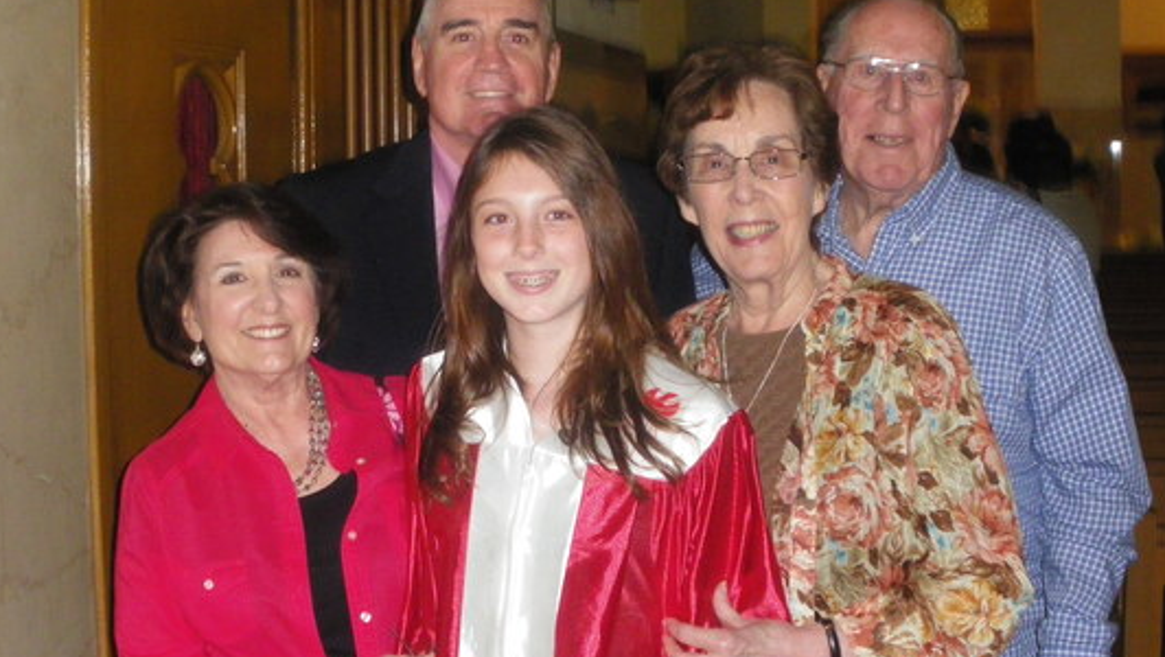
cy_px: 234
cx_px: 482
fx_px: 1700
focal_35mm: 55
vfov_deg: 21.8
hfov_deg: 37.7
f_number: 4
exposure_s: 1/50
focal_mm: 7.5
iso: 400
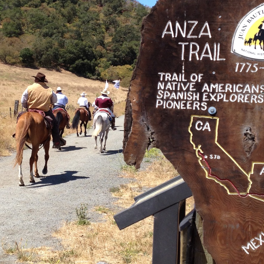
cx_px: 90
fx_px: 604
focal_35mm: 70
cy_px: 126
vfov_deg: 24.7
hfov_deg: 24.5
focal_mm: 4.28
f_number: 2.4
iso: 64
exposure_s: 1/1381
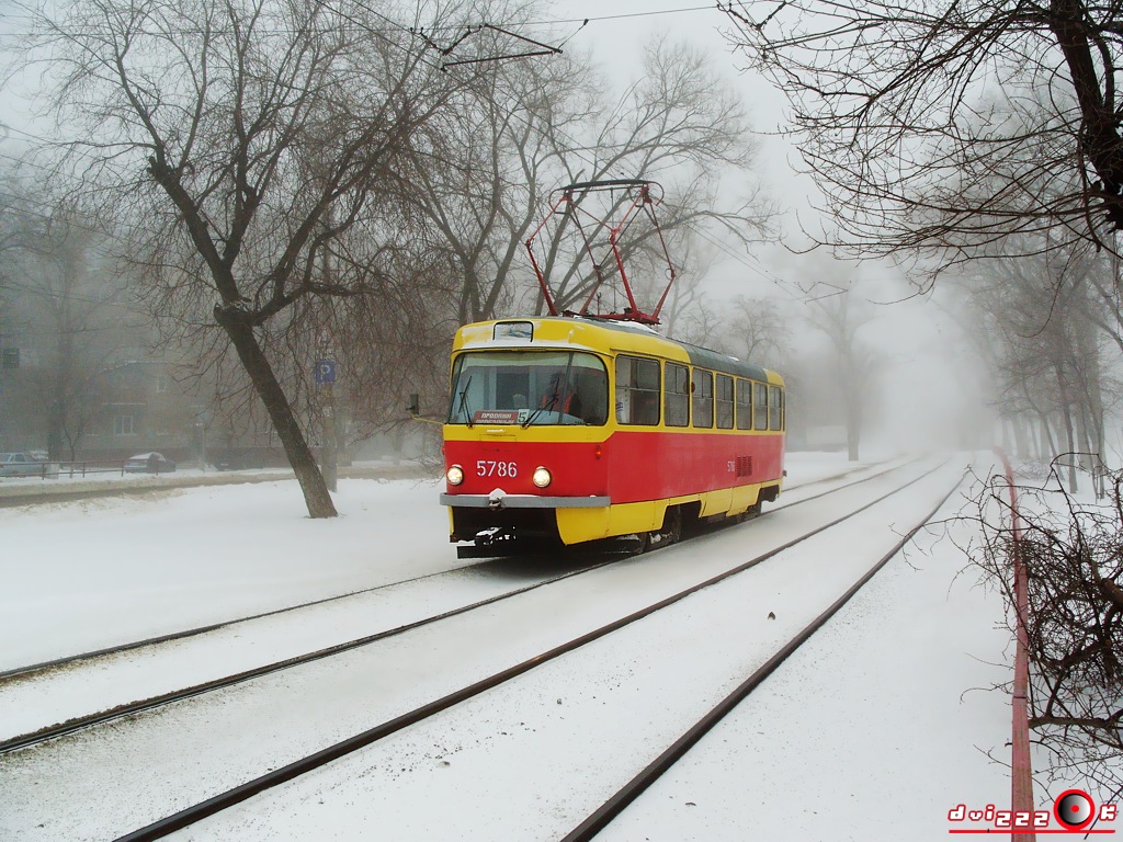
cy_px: 421
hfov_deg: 52.6
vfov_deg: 40.7
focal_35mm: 35
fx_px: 1135
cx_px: 562
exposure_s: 1/250
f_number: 5.3
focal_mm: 7.8
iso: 80
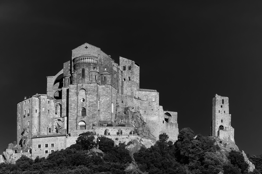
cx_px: 131
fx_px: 5458
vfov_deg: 1.8
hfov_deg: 2.7
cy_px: 87
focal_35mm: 750
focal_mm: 500
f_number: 5.6
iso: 100
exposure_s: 1/800
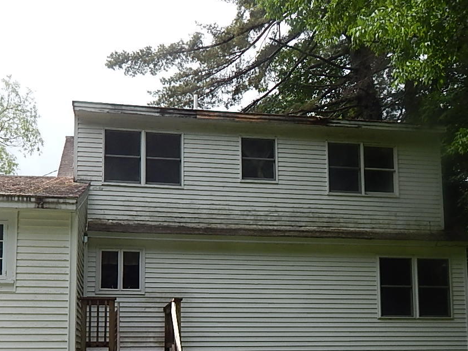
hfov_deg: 42.9
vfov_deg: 31.9
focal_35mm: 44
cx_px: 218
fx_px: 595
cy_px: 289
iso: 125
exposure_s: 1/1250
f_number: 3
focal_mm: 4
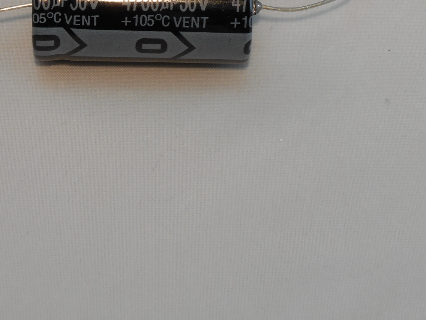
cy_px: 13
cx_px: 153
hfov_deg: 12.8
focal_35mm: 154
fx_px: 1895
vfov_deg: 9.6
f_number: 5.5
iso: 80
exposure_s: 1/30
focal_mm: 13.8
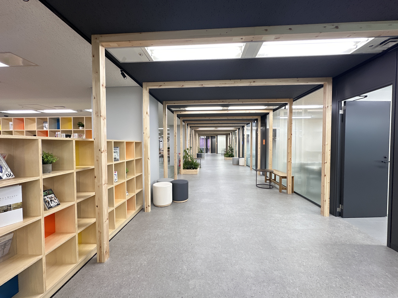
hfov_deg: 102.1
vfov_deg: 85.7
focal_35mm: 14
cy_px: 149
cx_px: 199
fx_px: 161
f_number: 2.2
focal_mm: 2.22
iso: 200
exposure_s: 1/100
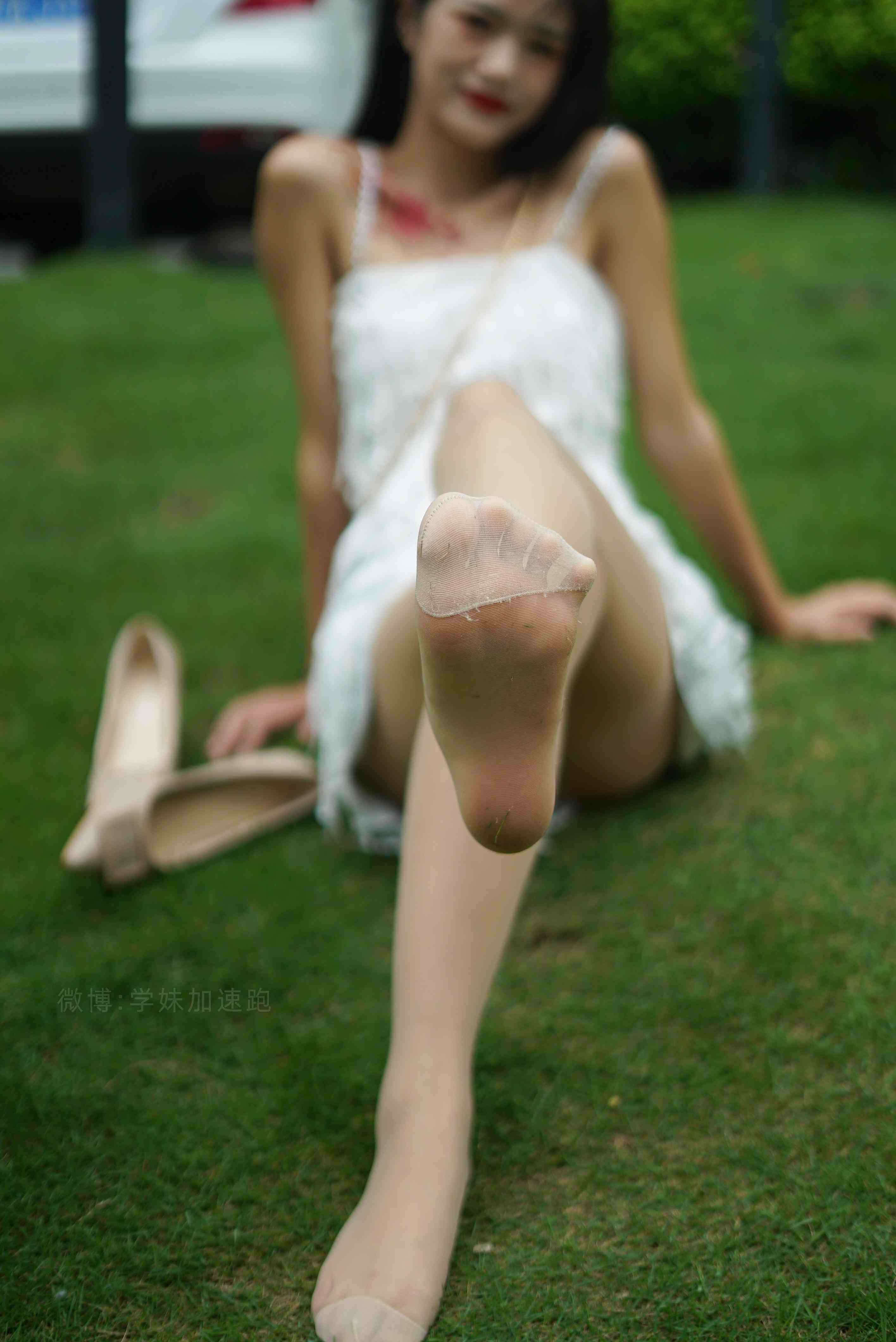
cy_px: 671
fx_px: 1864
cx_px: 448
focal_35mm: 50
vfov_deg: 39.6
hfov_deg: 27.0
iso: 250
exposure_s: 1/4000
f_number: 1.8
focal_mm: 50
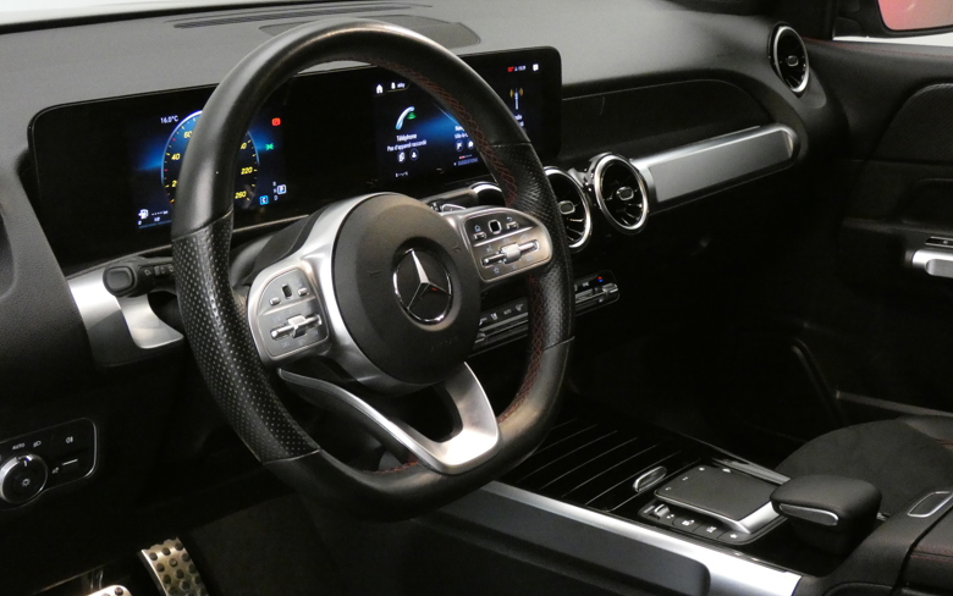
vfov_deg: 25.8
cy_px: 318
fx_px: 1299
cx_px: 472
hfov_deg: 40.3
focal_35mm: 50
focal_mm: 8.2
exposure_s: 1/20
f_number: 3.8
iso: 1600
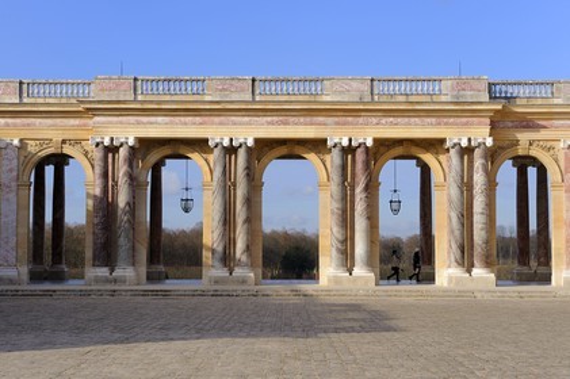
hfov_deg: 28.9
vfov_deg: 19.4
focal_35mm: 70
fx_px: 1107
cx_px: 285
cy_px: 190
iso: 200
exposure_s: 1/100
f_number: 16
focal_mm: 70
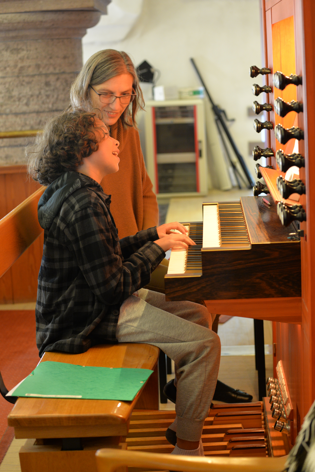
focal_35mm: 70
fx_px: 918
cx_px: 158
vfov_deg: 28.8
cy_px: 236
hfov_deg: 19.5
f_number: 4
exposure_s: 1/15
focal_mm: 70
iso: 1600
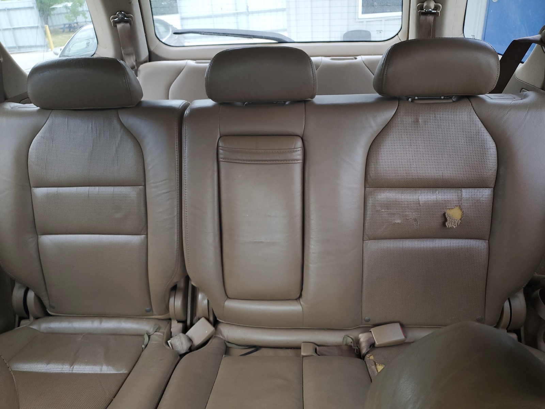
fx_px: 409
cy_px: 204
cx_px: 272
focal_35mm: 26
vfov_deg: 53.1
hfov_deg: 67.3
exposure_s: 1/120
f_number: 1.5
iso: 76
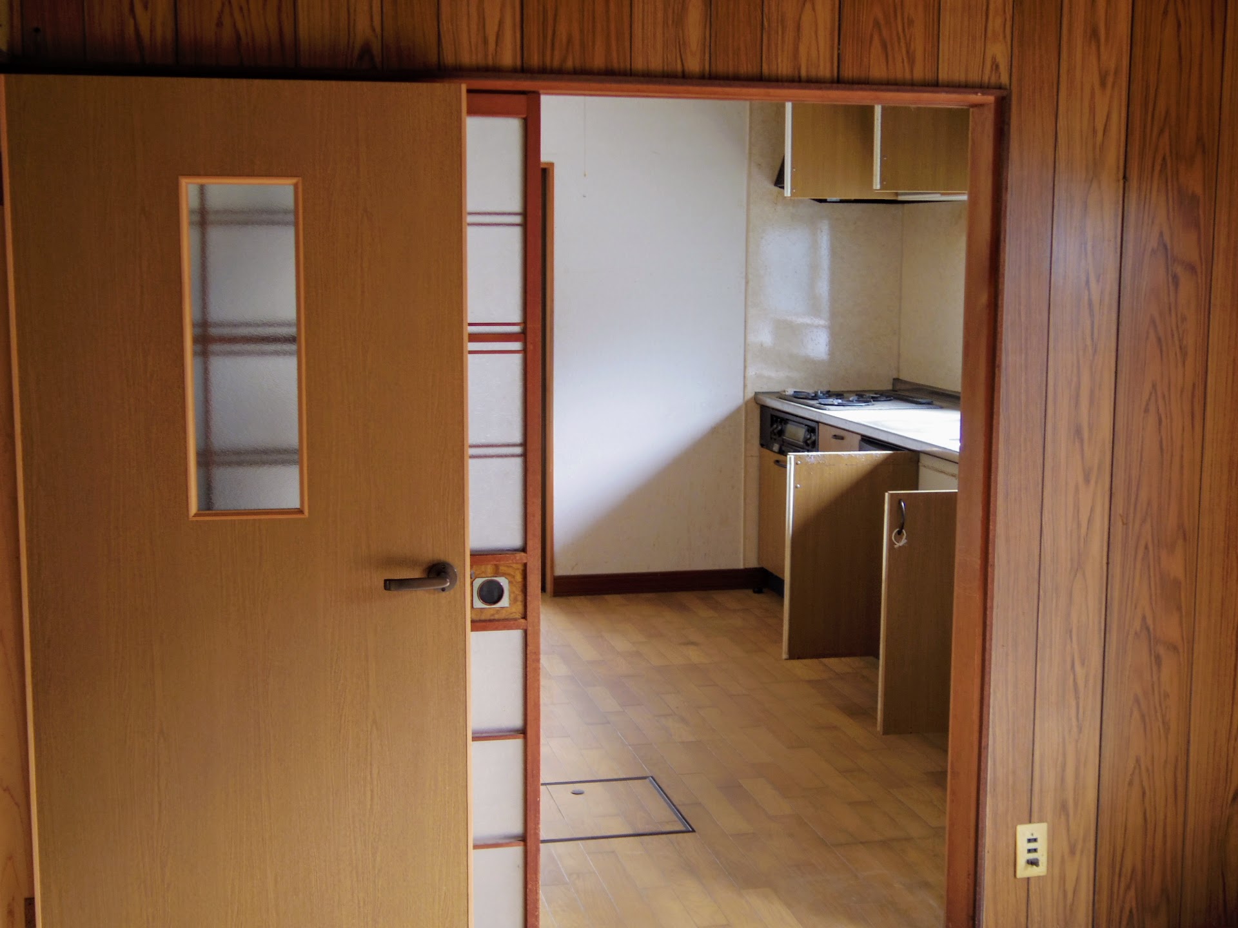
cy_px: 464
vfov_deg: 30.9
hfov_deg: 40.4
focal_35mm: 47
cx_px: 619
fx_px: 1681
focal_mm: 8.5
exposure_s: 1/25
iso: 125
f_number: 1.9
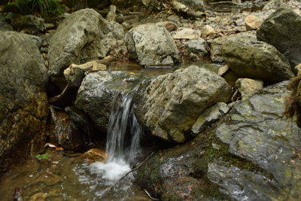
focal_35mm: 51
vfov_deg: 26.5
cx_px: 150
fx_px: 427
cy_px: 100
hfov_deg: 38.9
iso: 400
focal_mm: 34
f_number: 4.5
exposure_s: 1/20
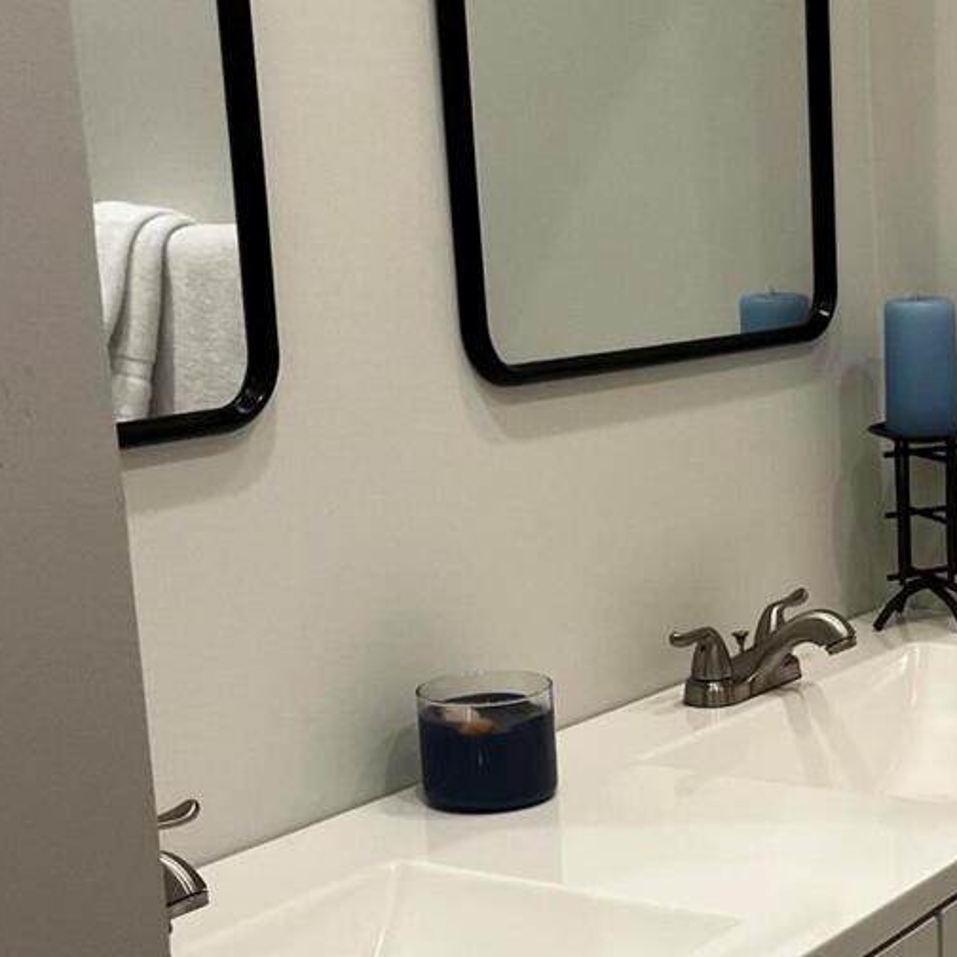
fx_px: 2189
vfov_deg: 24.5
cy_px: 668
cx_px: 1023
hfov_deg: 23.3
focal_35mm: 70
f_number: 1.6
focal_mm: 5.1
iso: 80
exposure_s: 1/120
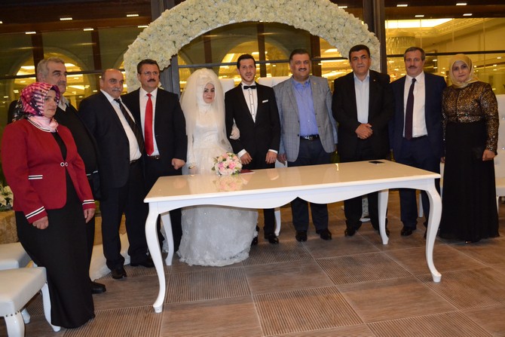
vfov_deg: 40.0
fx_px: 463
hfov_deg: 57.2
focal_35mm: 33
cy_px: 168
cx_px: 252
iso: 3200
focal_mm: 22
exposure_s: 1/60
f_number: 3.8
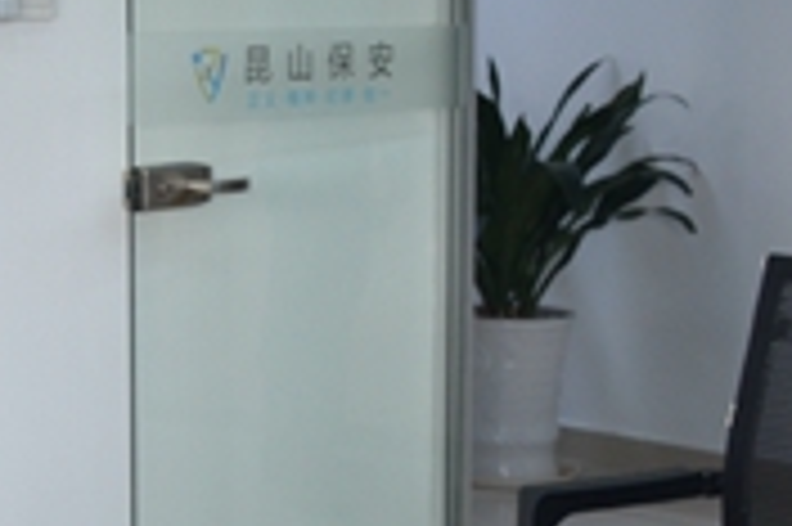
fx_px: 2242
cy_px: 211
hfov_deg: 18.3
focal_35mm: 102
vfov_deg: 13.4
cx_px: -320
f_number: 5.6
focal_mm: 20
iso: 200
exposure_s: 1/30
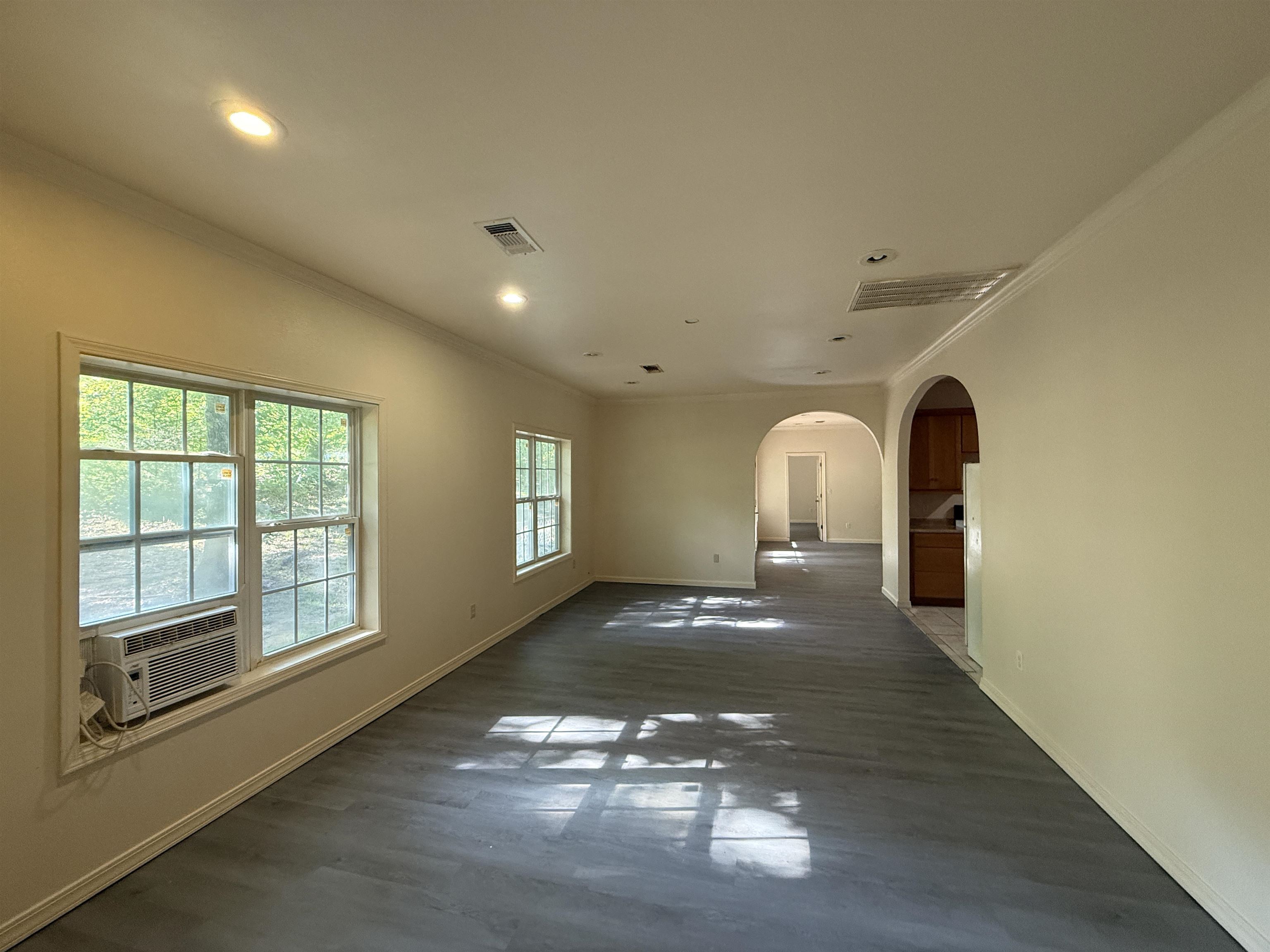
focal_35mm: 14
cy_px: 476
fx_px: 514
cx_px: 635
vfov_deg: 85.7
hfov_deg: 102.1
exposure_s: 1/60
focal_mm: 2.22
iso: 400
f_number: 2.2
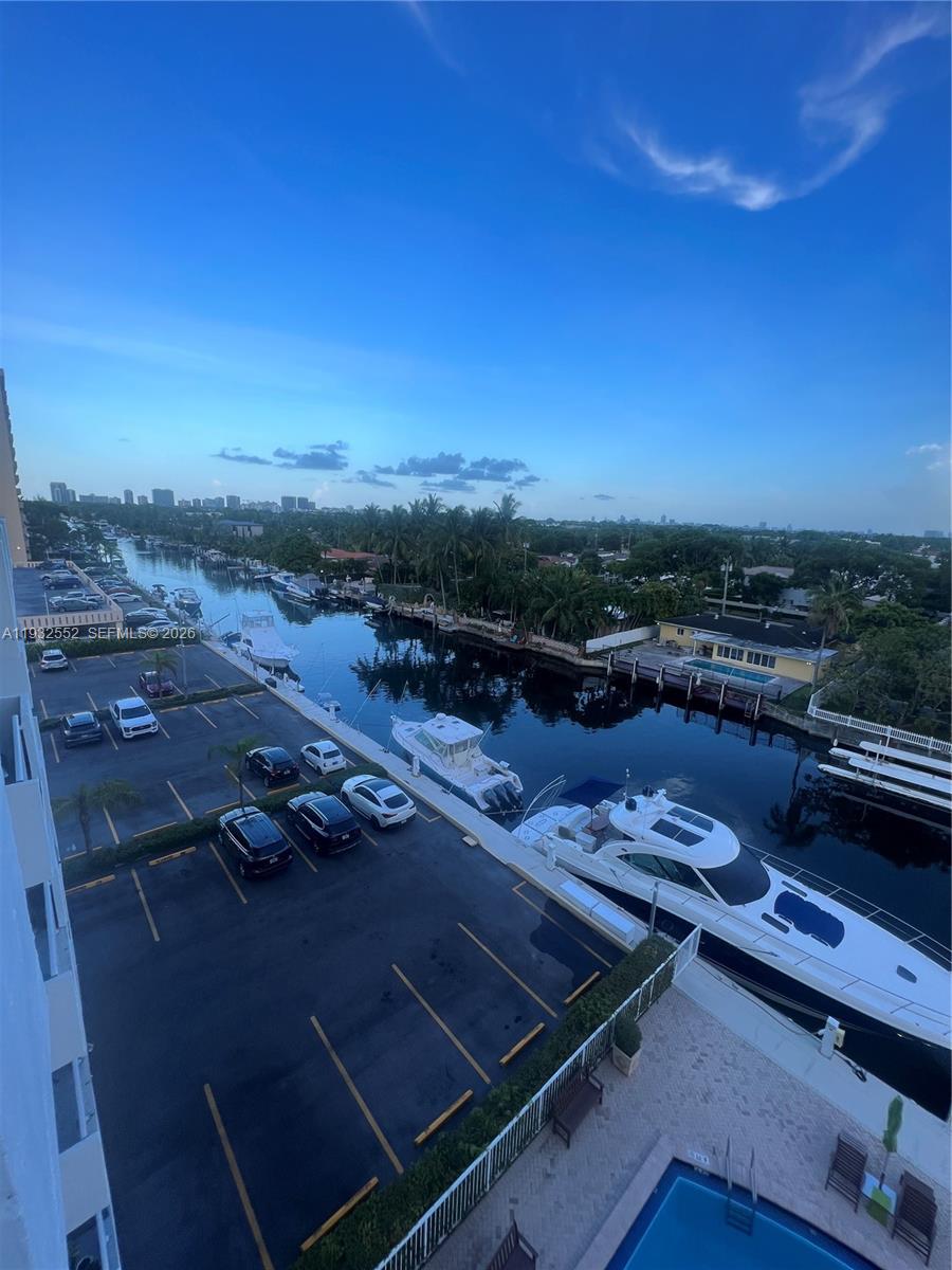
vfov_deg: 106.2
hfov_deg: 89.9
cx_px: 476
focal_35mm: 13
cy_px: 635
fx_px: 477
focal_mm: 1.57
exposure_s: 1/473
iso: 32
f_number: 1.8
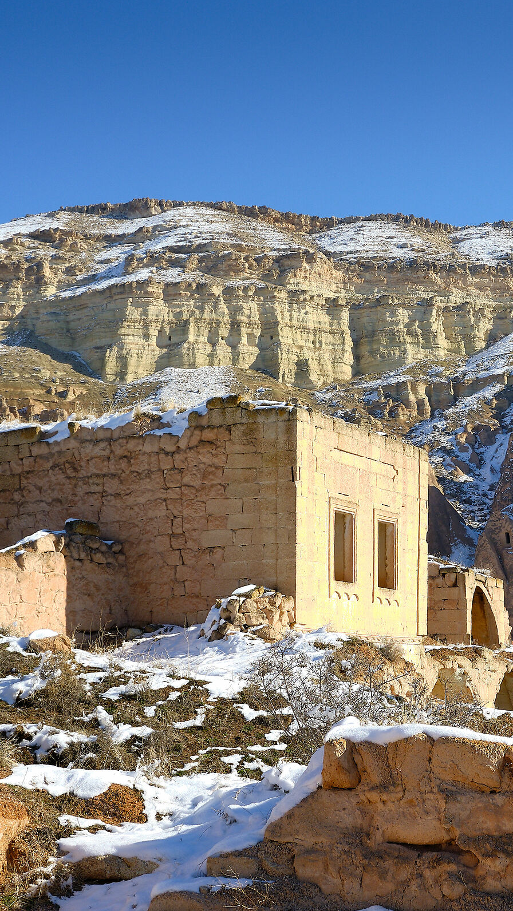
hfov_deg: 19.4
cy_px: 456
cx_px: 522
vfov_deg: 34.9
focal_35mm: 60
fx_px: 1450
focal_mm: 25.4
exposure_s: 1/350
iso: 200
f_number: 9
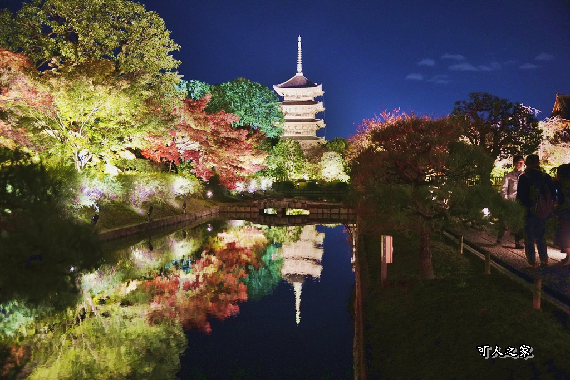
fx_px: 540
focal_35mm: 34
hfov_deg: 55.7
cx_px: 285
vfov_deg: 38.8
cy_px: 190
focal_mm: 34.1
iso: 4000
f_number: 2.8
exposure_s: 1/25
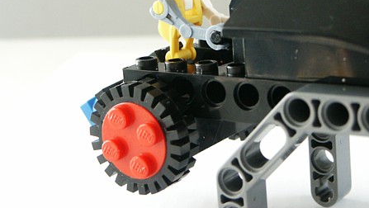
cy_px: 45
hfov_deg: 18.8
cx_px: 182
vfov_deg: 10.6
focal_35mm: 114
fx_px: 1116
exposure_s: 1/45
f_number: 3.6
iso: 200
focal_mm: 15.54
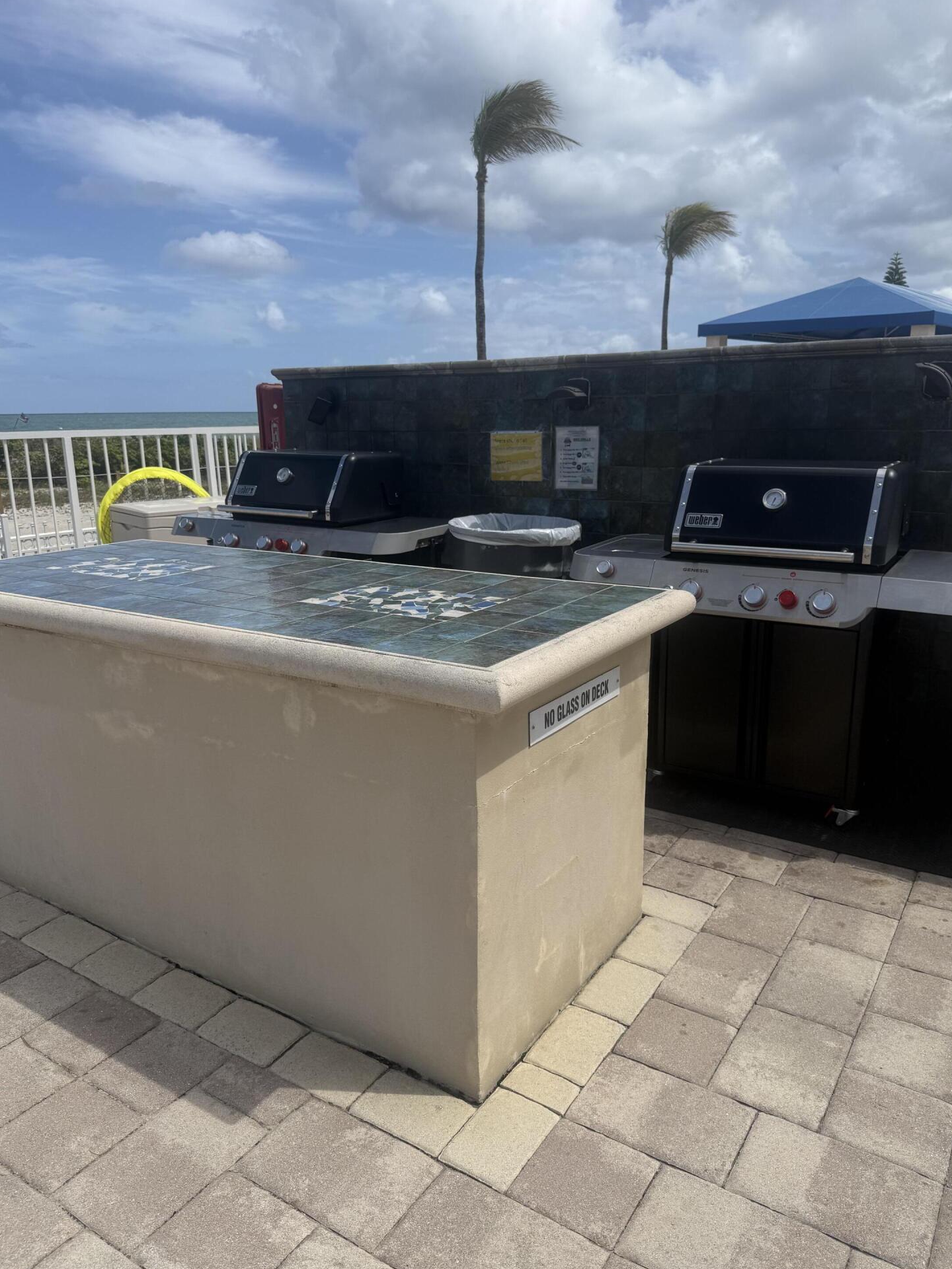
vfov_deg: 69.4
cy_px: 634
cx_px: 484
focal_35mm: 25
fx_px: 917
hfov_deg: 54.9
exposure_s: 1/6711
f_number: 1.78
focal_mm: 6.76
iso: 80
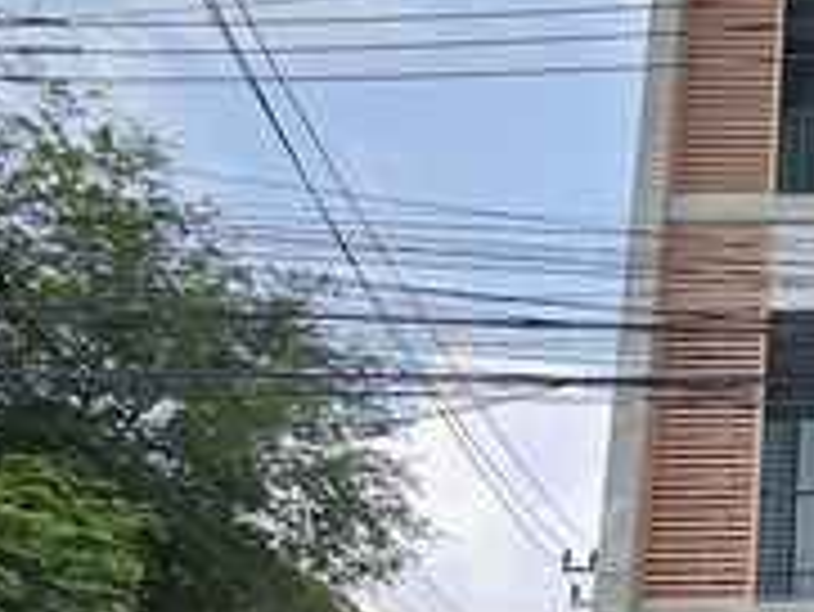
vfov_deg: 28.9
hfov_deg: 33.5
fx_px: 1082
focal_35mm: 46
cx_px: 976
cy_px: 657
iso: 32
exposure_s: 1/944
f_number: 2.2
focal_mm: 1.74
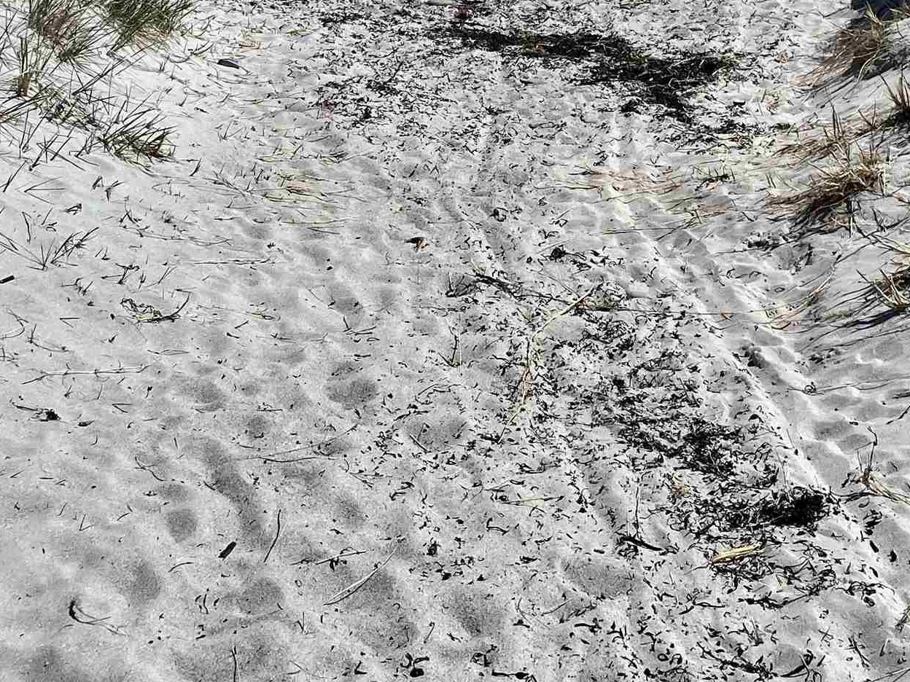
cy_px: 157
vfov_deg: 22.7
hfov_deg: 30.3
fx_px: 1682
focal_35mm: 64
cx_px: 486
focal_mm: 4.2
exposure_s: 1/9091
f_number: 1.6
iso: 32
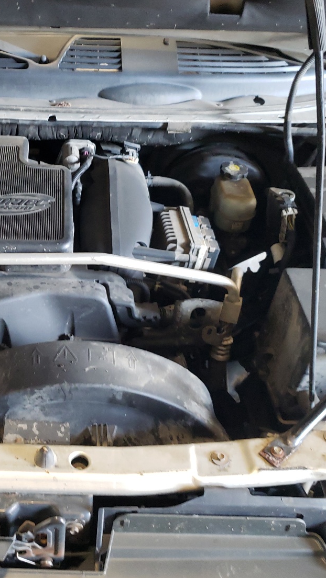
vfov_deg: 49.4
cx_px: 45
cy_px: 284
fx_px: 630
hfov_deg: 28.1
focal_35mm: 41
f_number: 1.5
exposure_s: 1/40
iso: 245
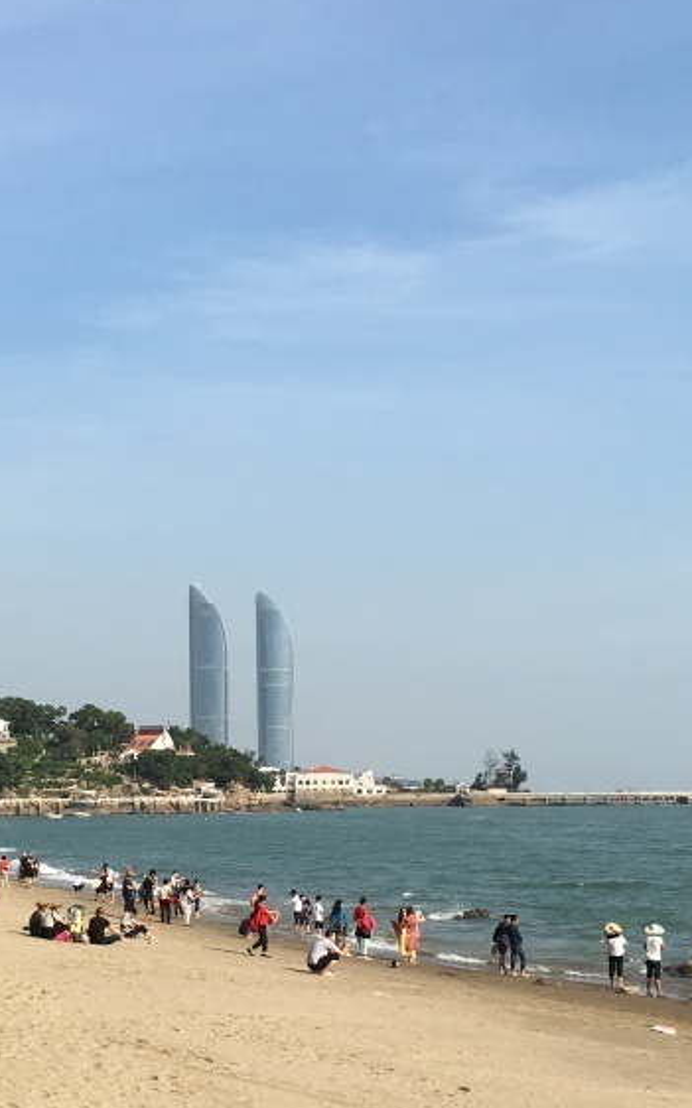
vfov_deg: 36.1
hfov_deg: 22.6
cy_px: 698
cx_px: 79
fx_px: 1691
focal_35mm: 56
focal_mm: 4.15
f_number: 2.2
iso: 25
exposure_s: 1/1876
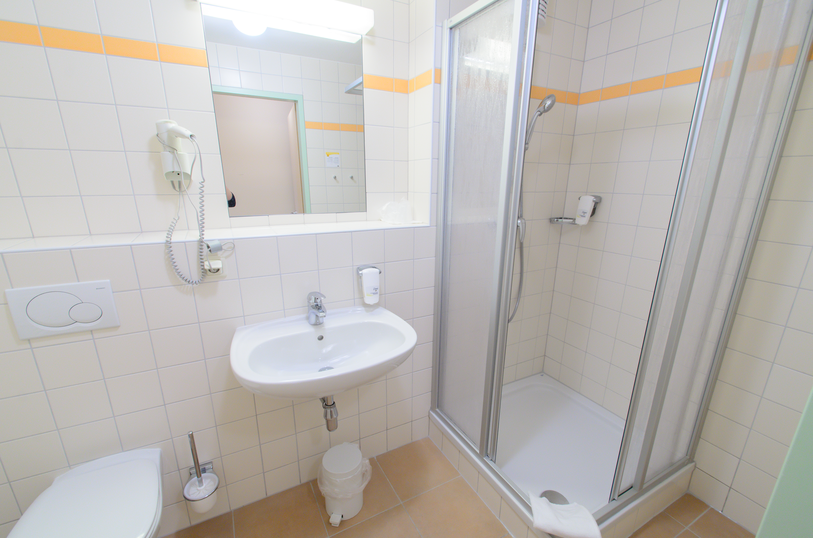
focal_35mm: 15
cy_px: 269
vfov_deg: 77.1
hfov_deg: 100.5
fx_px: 338
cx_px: 406
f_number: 8
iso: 400
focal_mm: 10
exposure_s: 1/13
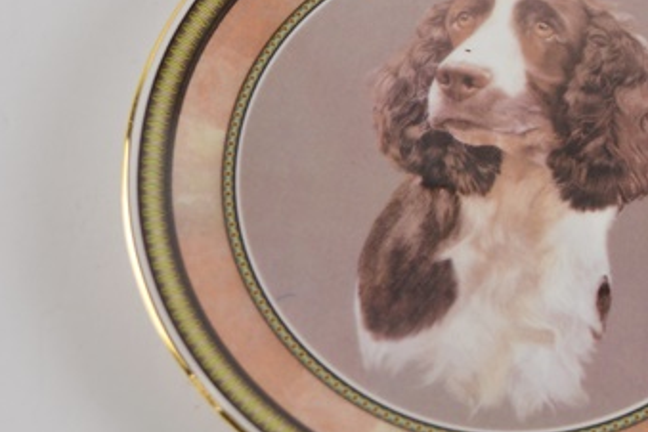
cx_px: 549
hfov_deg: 25.7
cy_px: 176
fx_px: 1384
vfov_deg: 17.7
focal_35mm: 77
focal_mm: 29
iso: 400
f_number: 5
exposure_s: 1/100
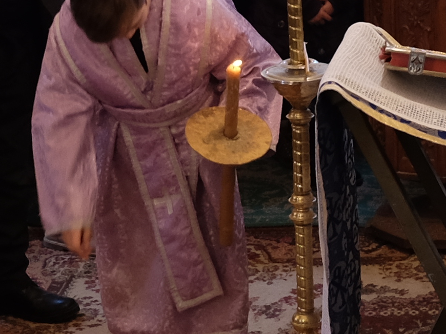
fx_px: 2022
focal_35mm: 157
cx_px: 557
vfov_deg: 9.3
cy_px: -50
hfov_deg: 12.3
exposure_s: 1/50
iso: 800
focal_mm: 19.6
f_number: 3.2
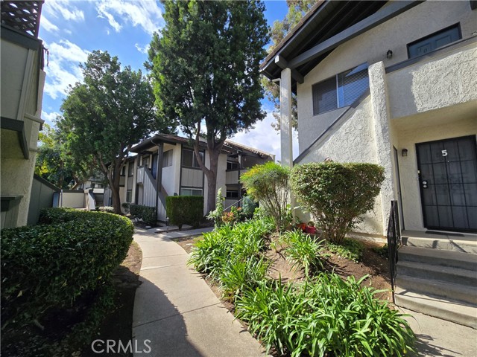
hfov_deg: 106.2
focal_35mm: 13
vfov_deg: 89.9
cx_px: 238
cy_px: 178
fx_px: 179
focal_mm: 2.2
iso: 50
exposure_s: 1/1677
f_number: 2.2
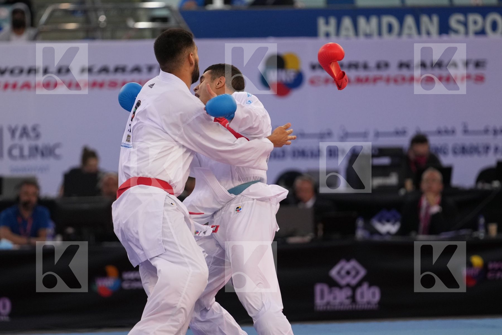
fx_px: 4183
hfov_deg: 6.9
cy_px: 168
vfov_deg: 4.6
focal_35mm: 300
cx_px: 251
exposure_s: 1/1000
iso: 2000
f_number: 2.8
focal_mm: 200
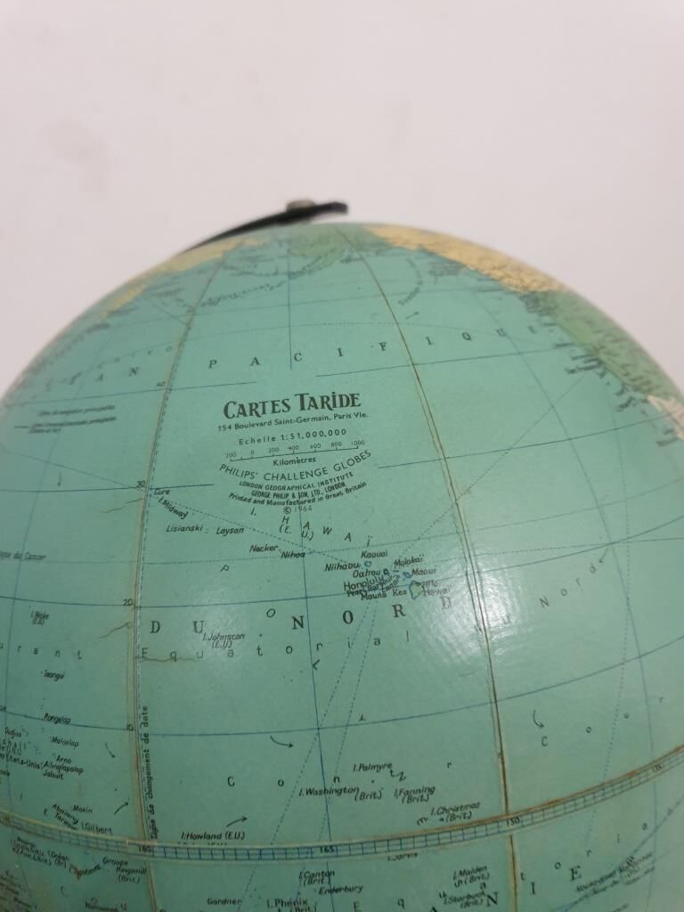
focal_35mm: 26
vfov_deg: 67.3
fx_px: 685
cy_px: 456
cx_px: 342
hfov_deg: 53.1
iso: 320
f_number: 1.5
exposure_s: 1/25
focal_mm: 4.3
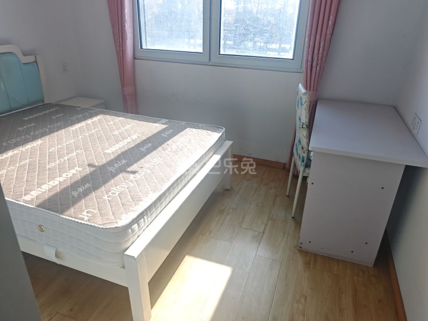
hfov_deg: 71.6
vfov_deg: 56.8
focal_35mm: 24
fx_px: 297
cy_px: 160
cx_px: 214
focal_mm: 6.83
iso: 50
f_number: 1.4
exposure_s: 1/400
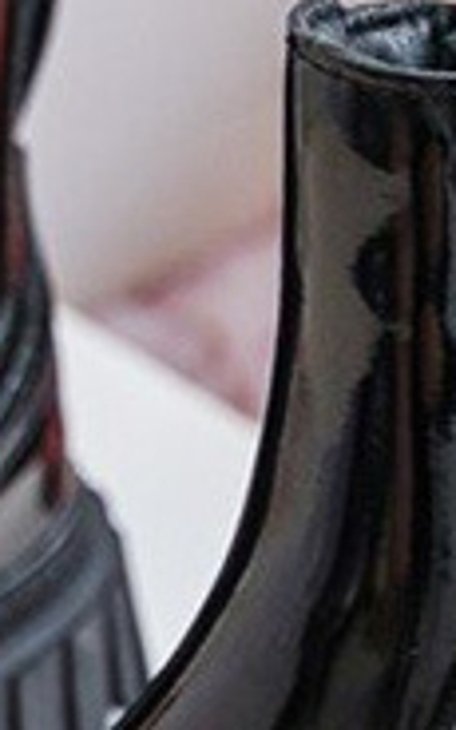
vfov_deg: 11.0
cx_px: 48
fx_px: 3798
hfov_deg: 6.9
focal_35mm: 191
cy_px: 524
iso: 500
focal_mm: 46
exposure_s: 1/100
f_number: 4
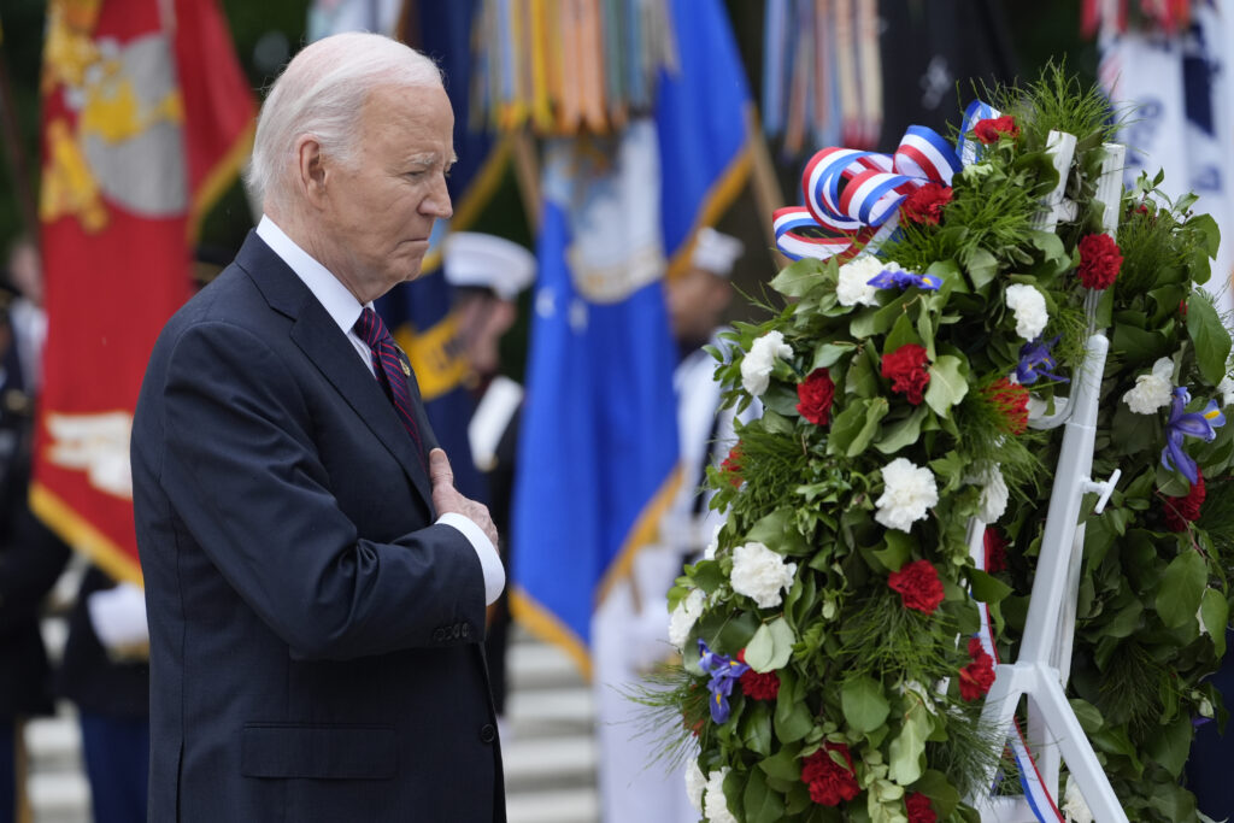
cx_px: 617
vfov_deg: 4.8
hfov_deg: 7.2
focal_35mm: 285
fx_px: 9770
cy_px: 412
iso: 1250
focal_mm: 285
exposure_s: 1/800
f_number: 7.1
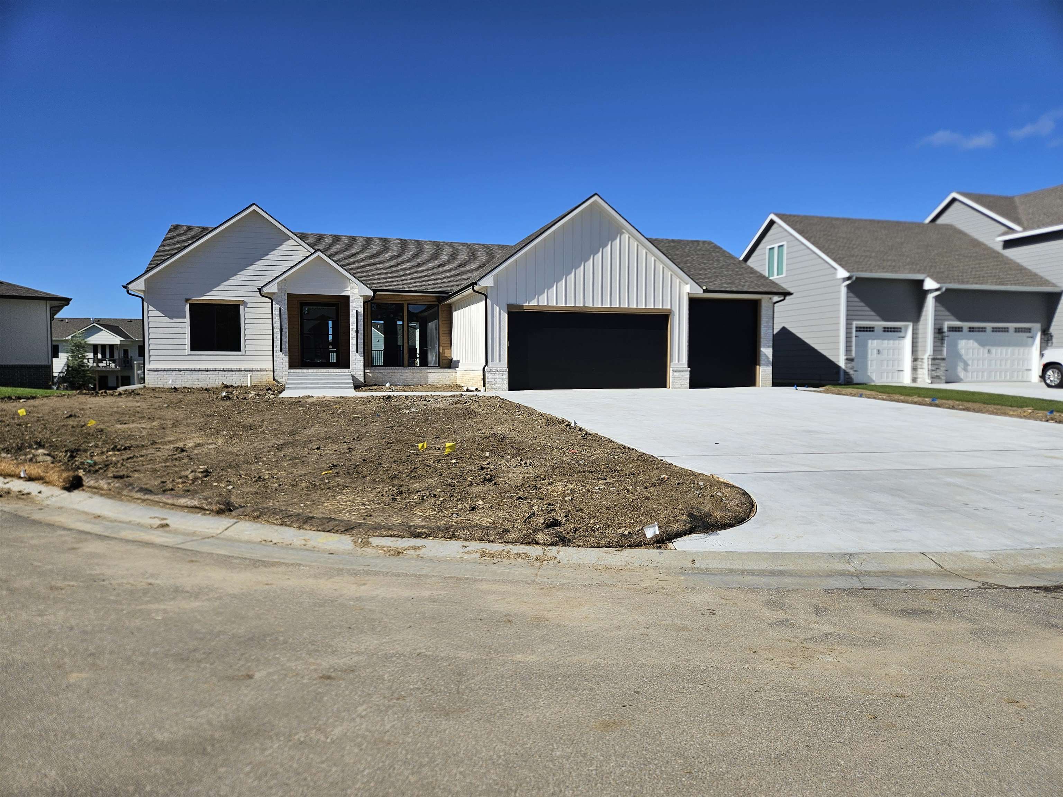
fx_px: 706
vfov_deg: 58.9
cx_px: 532
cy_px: 398
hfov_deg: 73.9
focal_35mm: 23
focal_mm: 5.4
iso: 25
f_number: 1.8
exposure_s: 1/3327
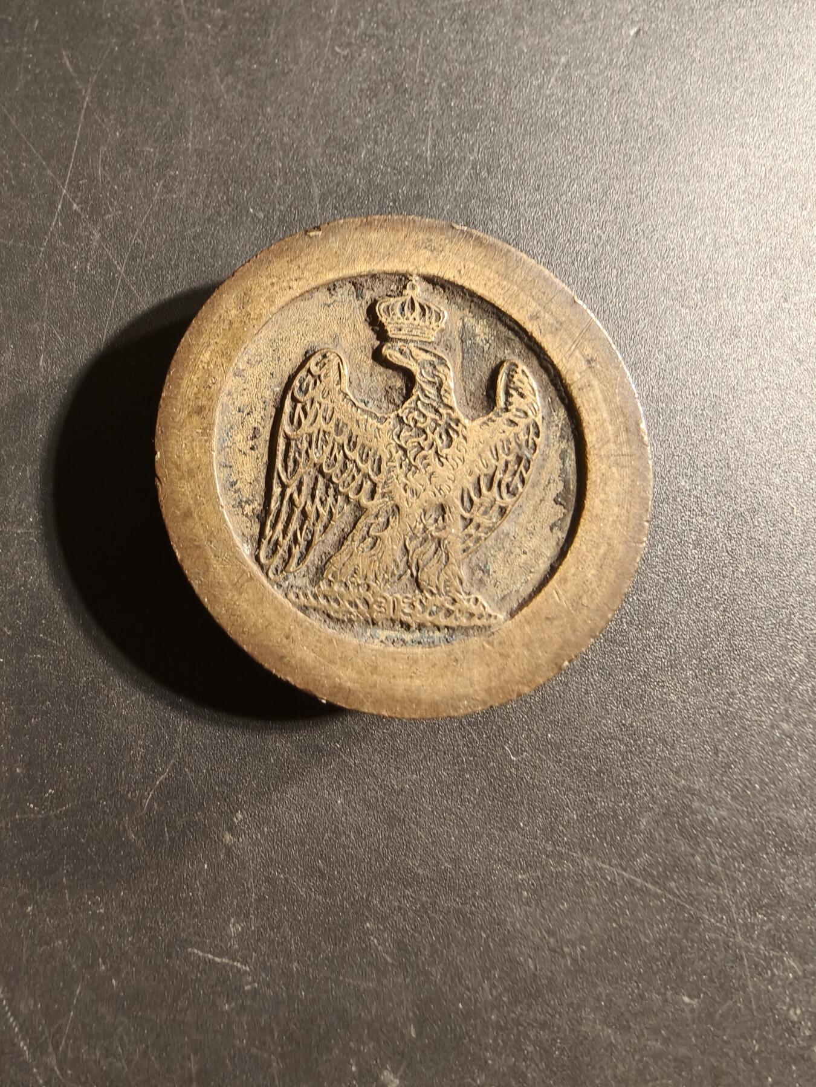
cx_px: 408
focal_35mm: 23
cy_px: 544
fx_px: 723
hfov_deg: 58.9
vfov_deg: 73.9
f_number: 2
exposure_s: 1/51.3
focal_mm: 2.32
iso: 250
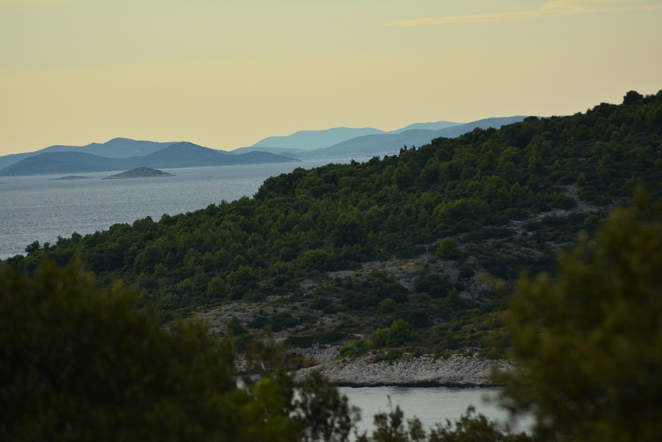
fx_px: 5103
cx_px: 331
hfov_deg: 7.4
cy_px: 221
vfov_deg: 5.0
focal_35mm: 278
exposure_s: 1/1250
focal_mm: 185
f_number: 4.5
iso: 400
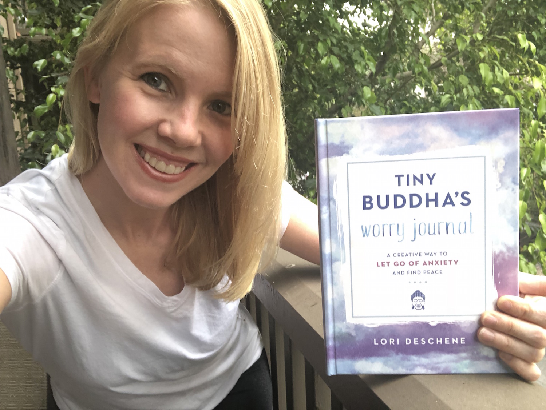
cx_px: 273
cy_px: 205
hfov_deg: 56.8
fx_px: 505
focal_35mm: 32
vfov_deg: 44.2
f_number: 2.2
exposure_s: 1/120
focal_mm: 2.87
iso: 125
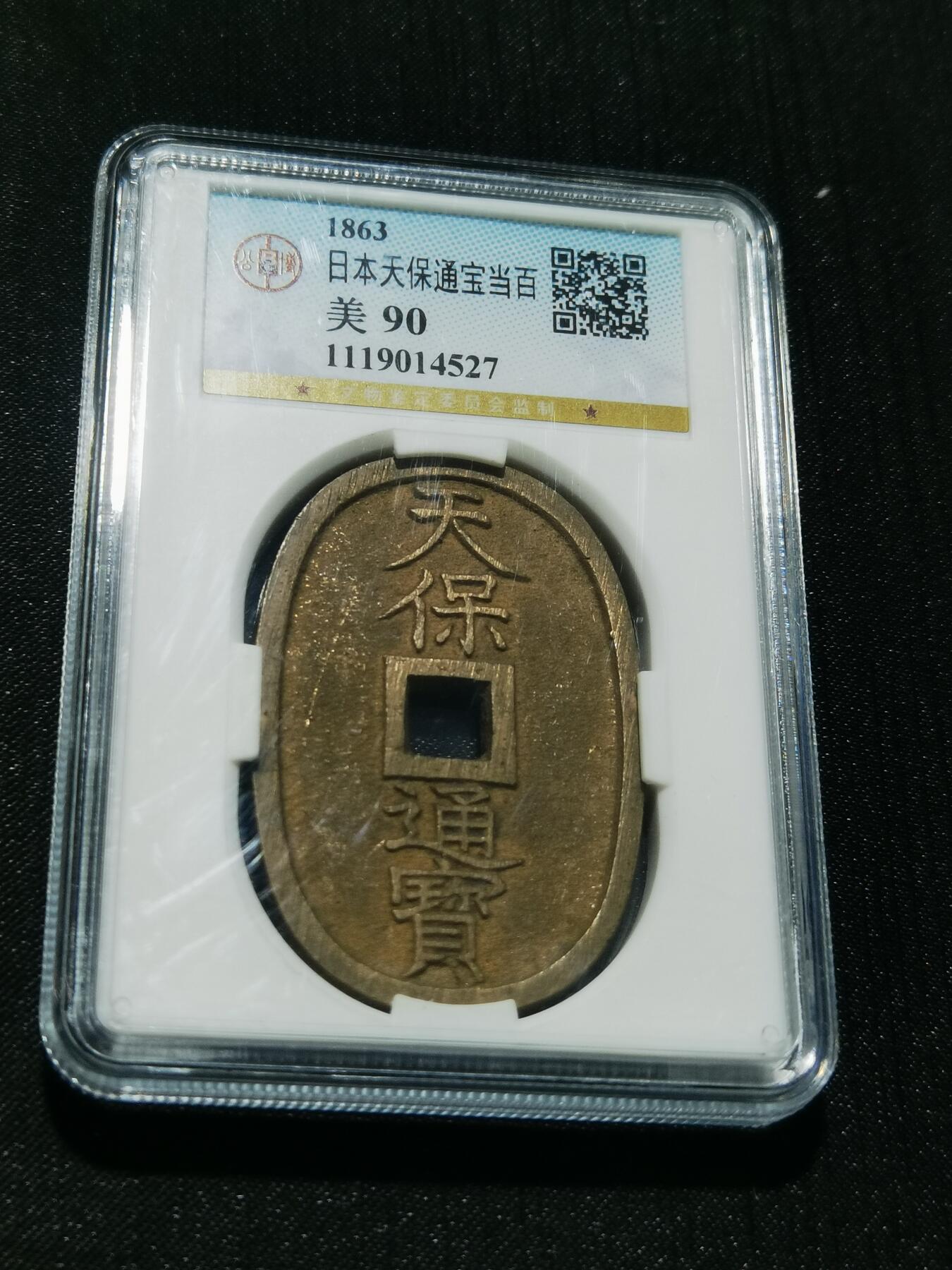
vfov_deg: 33.8
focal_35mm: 57
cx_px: 476
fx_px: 2090
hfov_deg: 25.7
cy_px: 635
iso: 80
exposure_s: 1/100
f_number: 1.9
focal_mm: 6.67
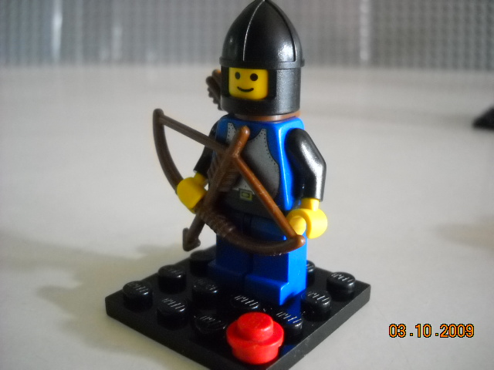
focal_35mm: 41
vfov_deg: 35.1
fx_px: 585
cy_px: 185
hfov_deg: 45.8
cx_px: 247
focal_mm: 6.72
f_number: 3.1
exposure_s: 1/7
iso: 800
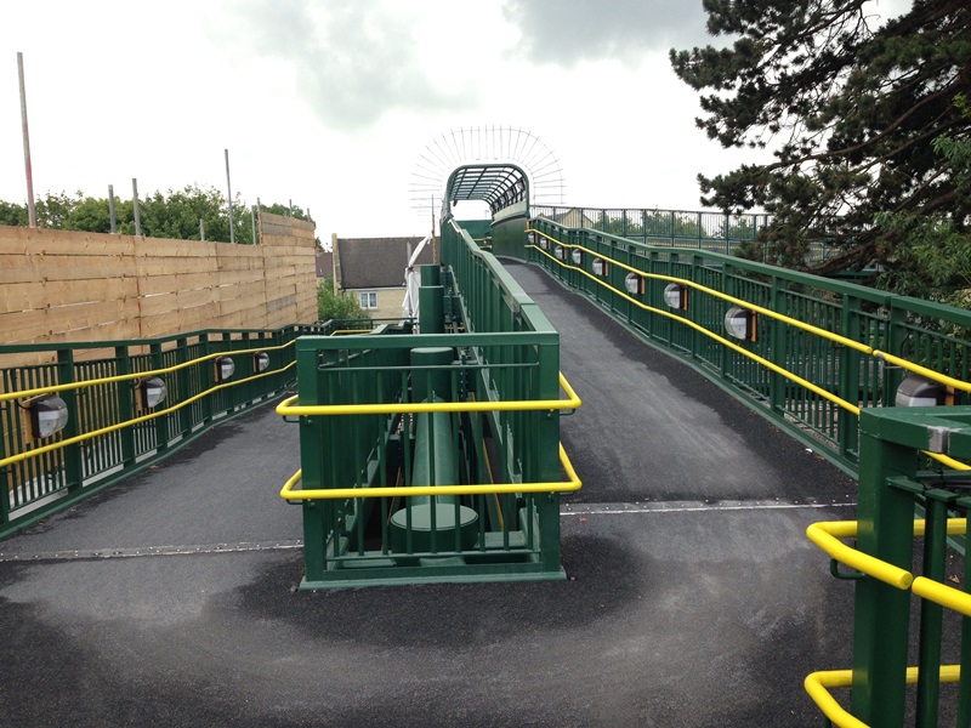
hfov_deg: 55.4
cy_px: 364
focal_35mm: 33
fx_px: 926
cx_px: 486
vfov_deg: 42.9
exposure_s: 1/317
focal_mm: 4.12
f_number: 2.4
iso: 50
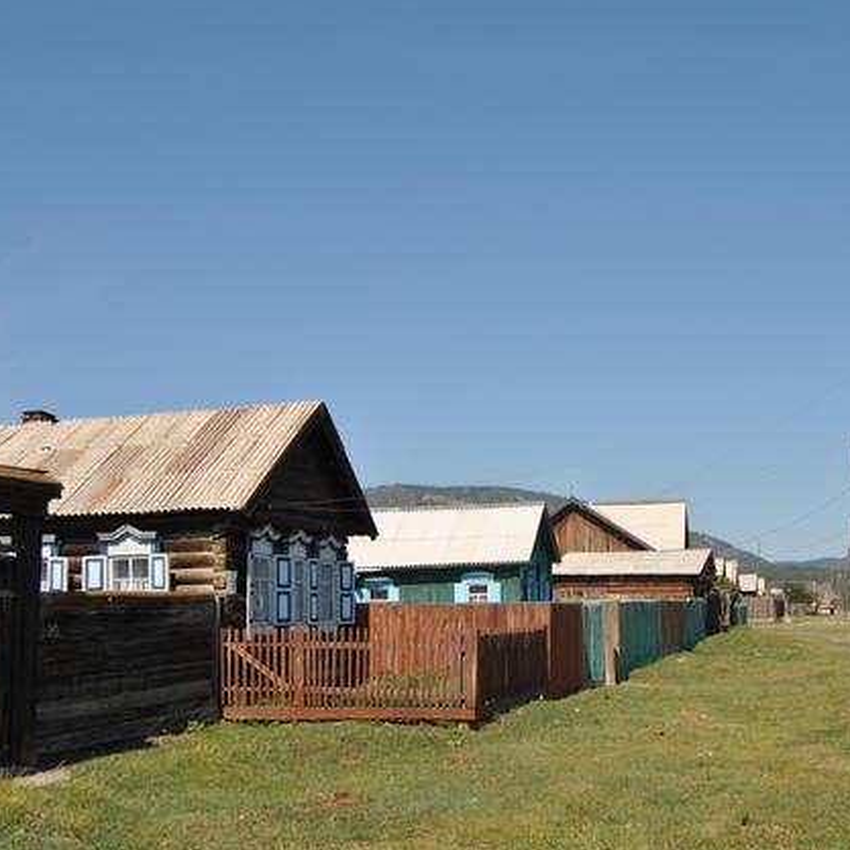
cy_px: 428
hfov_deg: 36.0
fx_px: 1306
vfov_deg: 36.1
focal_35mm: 47
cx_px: 499
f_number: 7.1
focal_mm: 24
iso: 100
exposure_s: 1/400
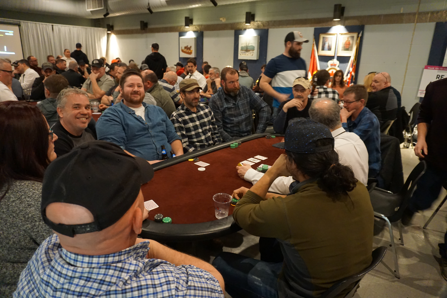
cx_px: 224
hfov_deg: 73.7
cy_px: 149
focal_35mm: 24
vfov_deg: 53.1
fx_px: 298
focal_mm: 16
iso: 3200
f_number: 3.5
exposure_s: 1/40
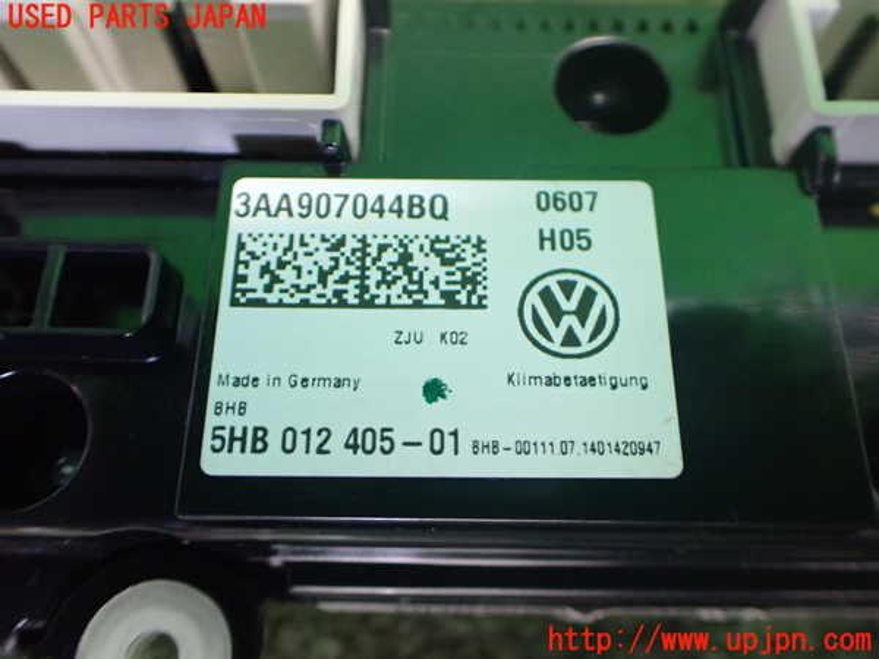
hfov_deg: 60.0
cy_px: 330
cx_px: 440
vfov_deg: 46.8
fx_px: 762
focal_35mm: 30
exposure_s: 1/50
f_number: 2.3
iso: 800
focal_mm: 5.4
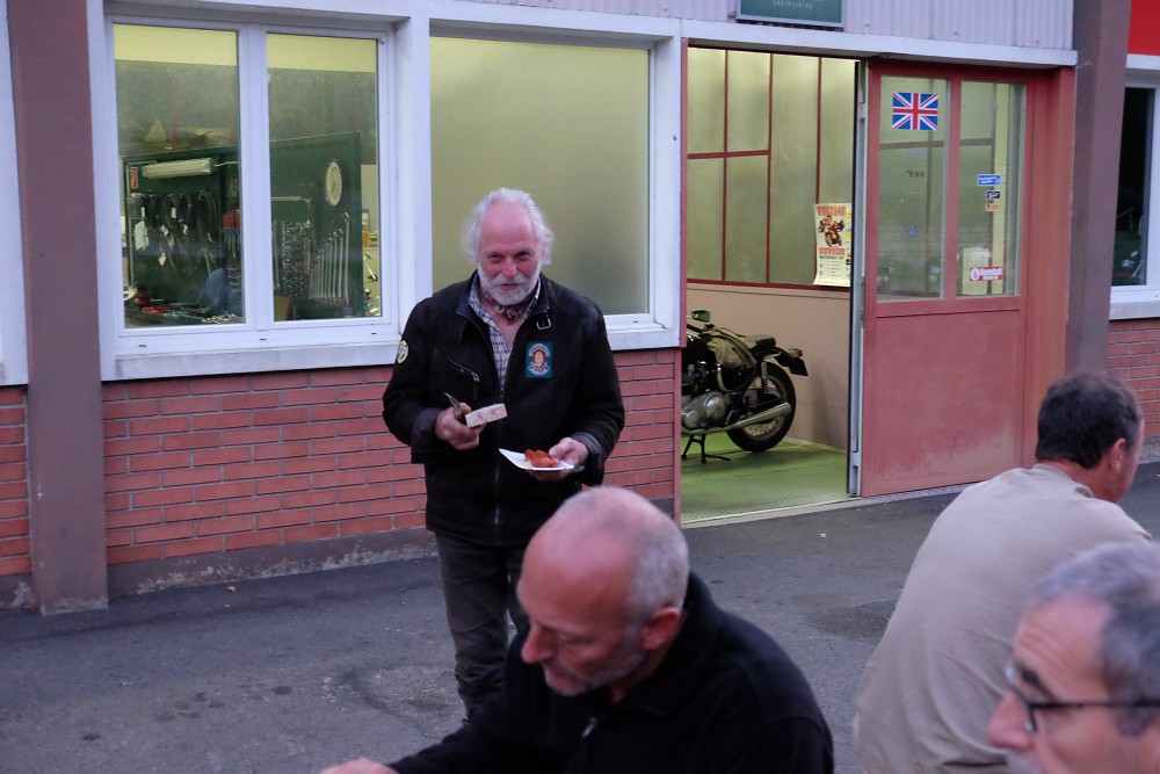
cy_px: 387
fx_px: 1418
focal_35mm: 44
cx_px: 580
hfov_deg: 44.5
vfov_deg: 30.5
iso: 5000
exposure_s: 1/105
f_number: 4.3
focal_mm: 29.3
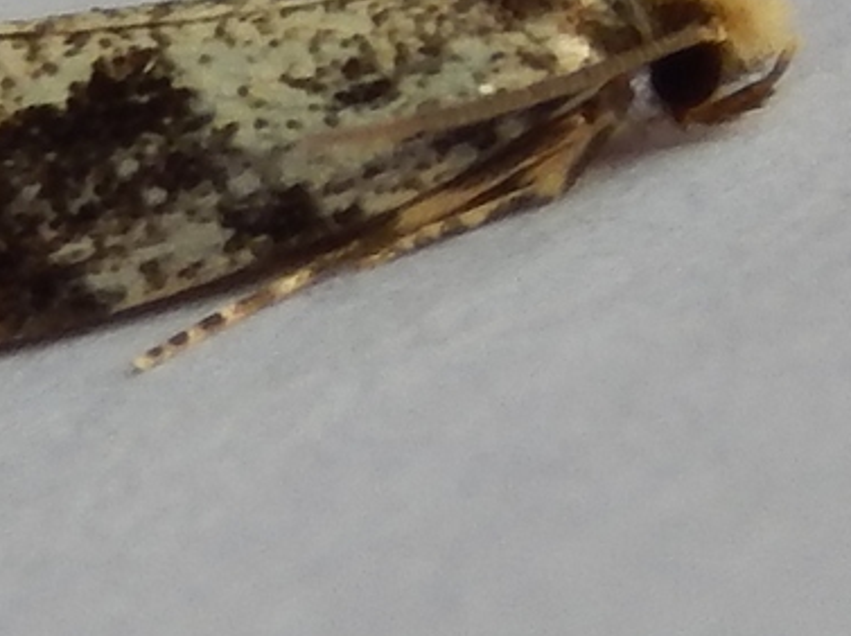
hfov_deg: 4.5
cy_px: 61
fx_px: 10905
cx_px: 131
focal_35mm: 444
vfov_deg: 3.3
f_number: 5.4
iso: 125
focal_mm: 37.1
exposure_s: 1/100
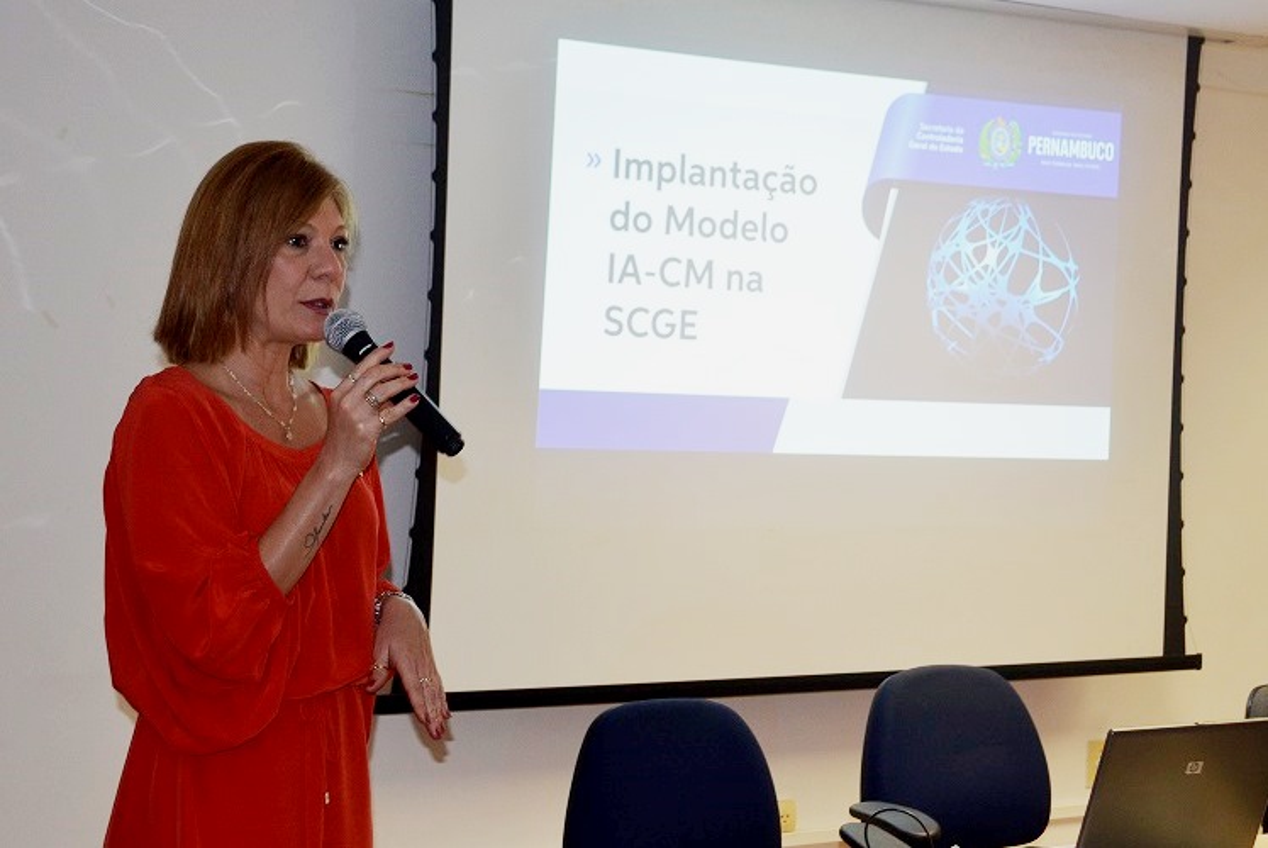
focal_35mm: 52
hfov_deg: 37.8
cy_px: 424
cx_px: 634
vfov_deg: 25.8
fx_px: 1851
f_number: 5
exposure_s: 1/60
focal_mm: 35
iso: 640
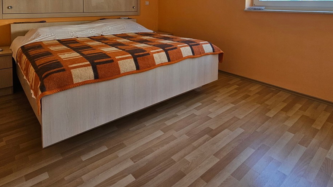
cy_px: 14
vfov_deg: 45.8
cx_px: 181
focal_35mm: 22
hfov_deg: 81.0
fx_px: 194
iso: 64
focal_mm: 2.2
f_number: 2.2
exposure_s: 1/50
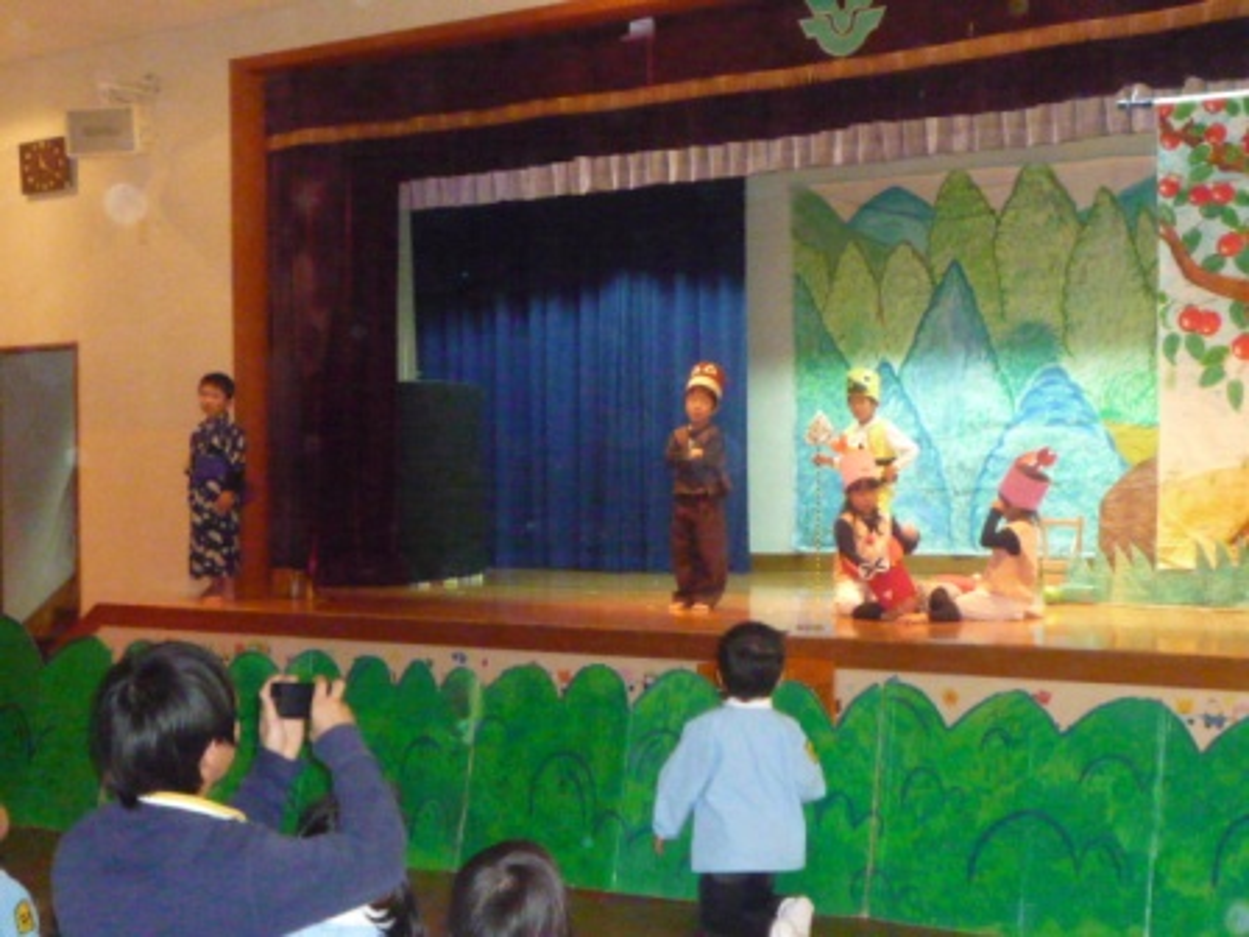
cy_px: 468
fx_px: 1948
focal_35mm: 54
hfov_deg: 35.5
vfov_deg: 27.0
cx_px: 624
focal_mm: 5.3
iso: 1000
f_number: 3.4
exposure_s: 1/30
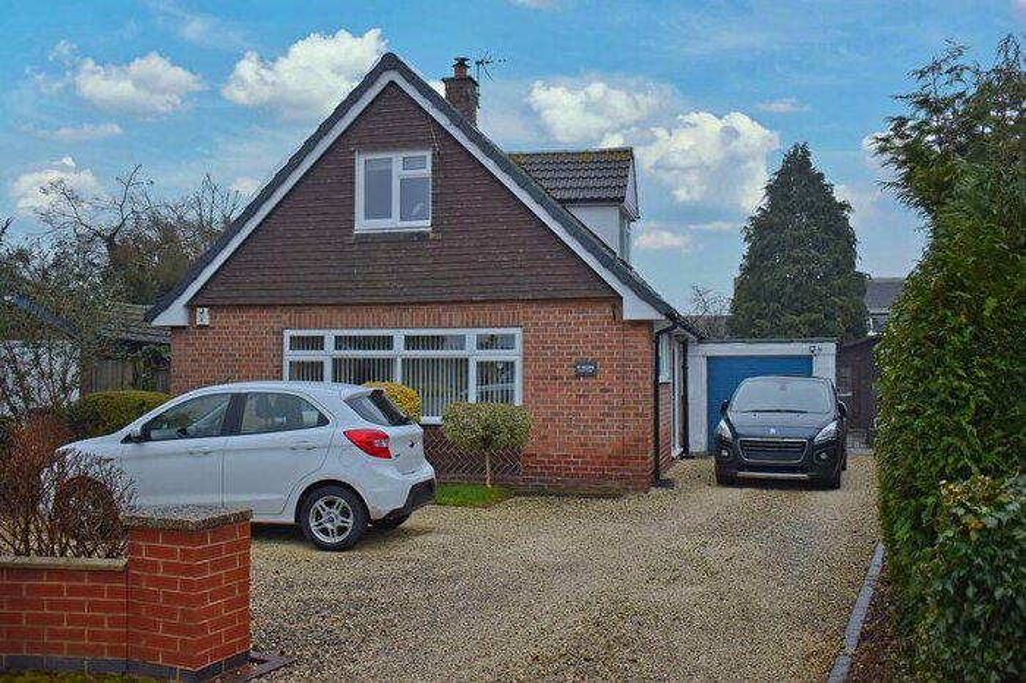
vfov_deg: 38.3
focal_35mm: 34
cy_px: 342
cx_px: 513
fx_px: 983
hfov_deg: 55.1
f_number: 3.8
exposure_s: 1/250
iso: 640
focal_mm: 23
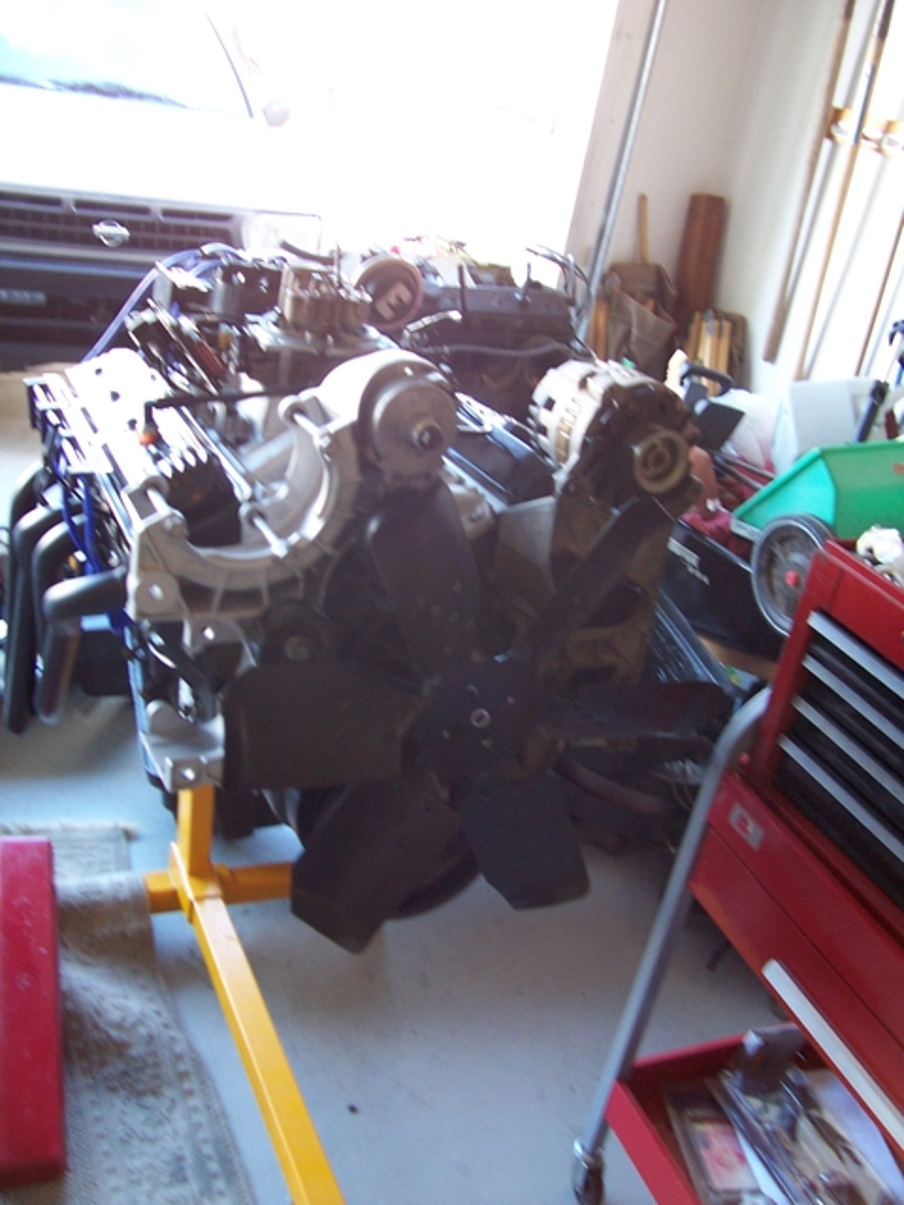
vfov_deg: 54.0
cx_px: 452
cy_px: 602
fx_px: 1184
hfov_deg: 41.8
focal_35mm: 34
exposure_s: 1/30
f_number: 2.7
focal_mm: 5.6
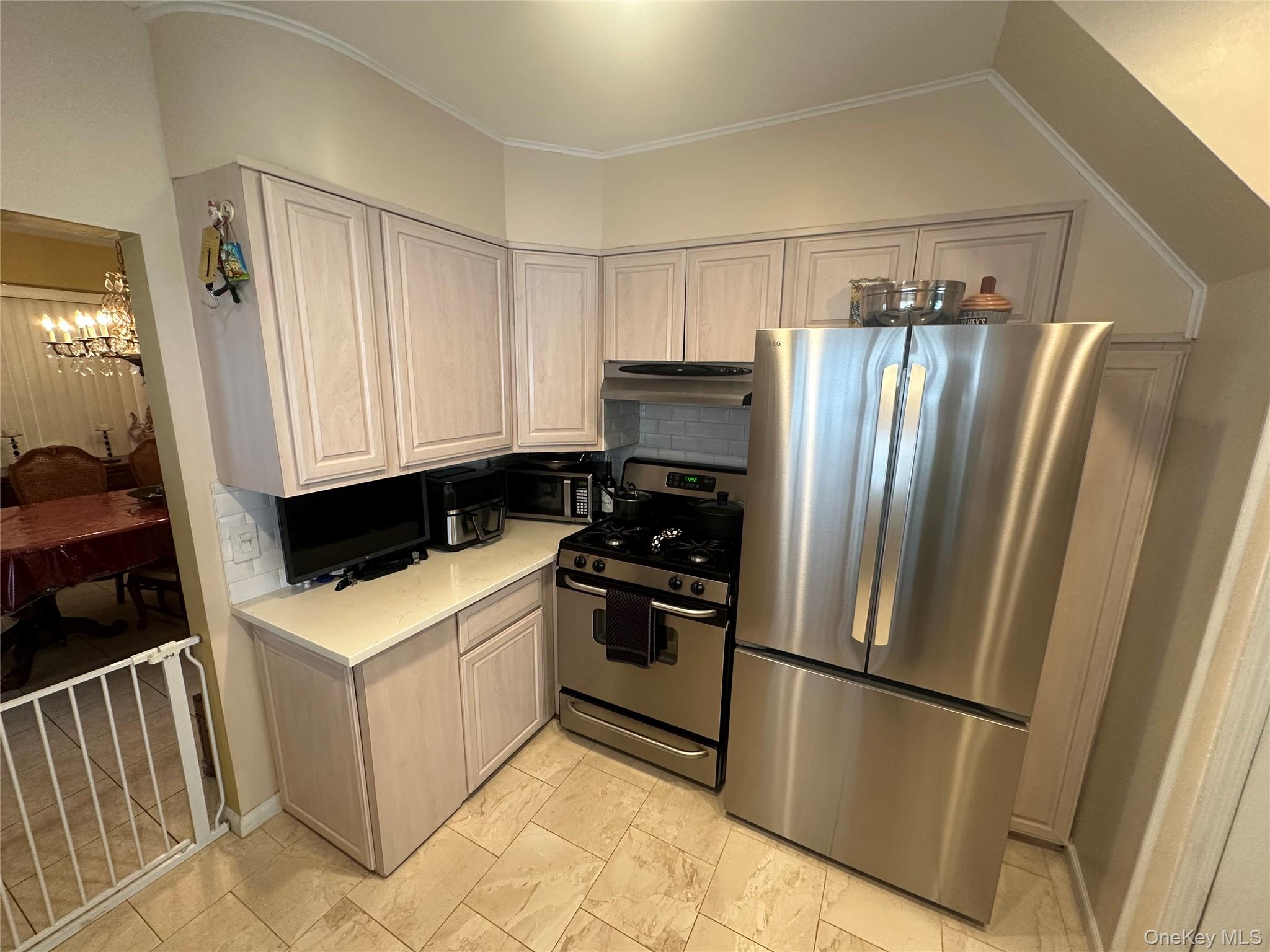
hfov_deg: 102.1
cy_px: 476
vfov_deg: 85.7
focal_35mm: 14
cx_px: 635
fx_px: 514
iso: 200
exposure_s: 1/60
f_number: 2.2
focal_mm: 2.22
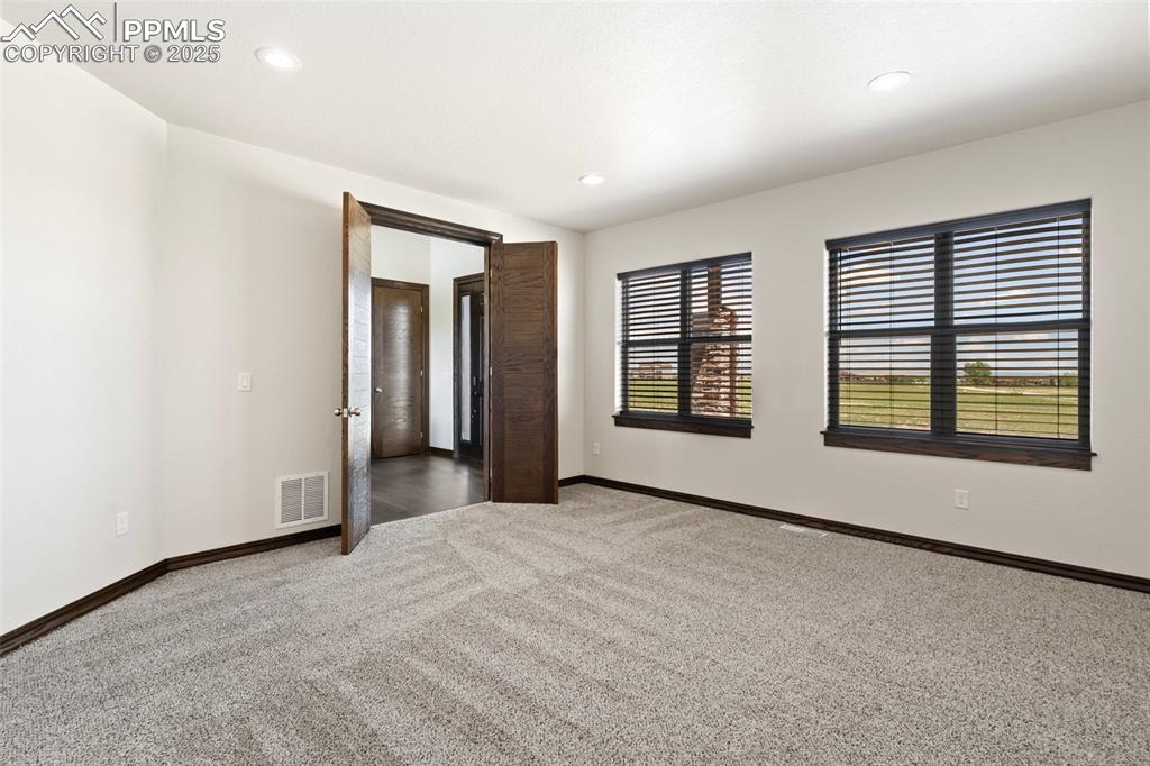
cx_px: 575
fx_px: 543
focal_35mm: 17
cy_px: 383
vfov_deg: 70.4
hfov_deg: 93.3
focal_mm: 17
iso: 200
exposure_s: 1/3
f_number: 9
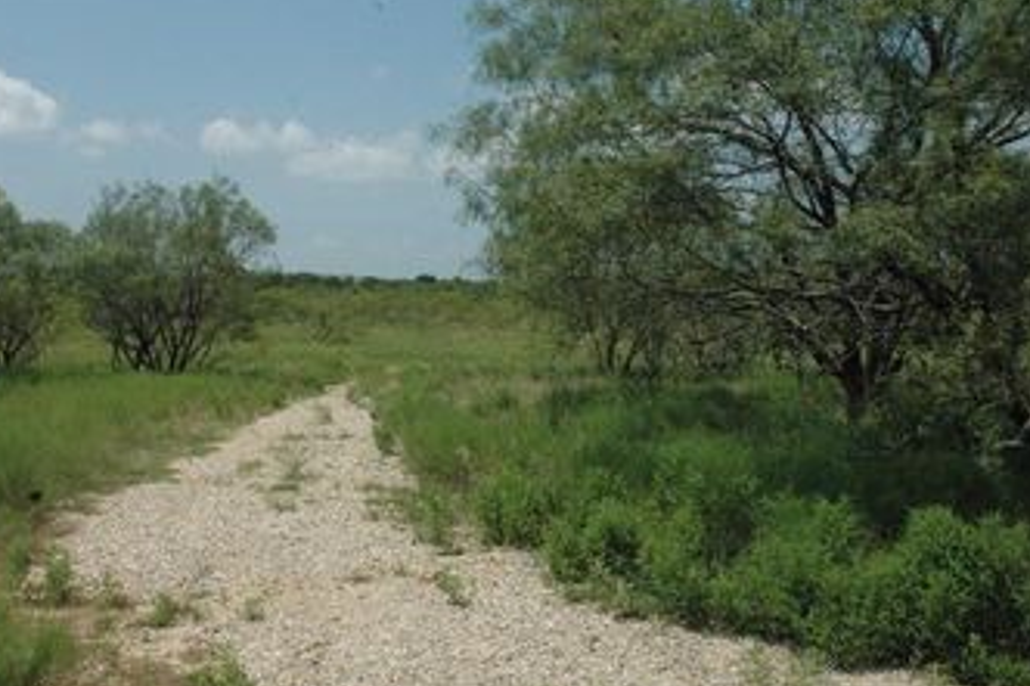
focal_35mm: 35
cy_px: 273
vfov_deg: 37.7
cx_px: 375
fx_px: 1001
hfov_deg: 53.7
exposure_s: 1/1000
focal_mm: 18
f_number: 16
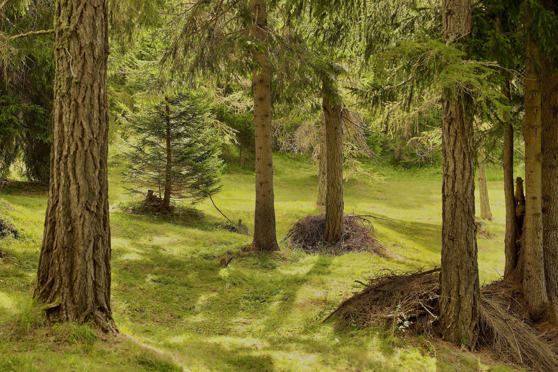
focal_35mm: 105
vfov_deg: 13.1
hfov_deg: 19.4
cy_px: 186
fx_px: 1628
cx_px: 279
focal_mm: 105
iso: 100
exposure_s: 1/160
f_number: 4.5
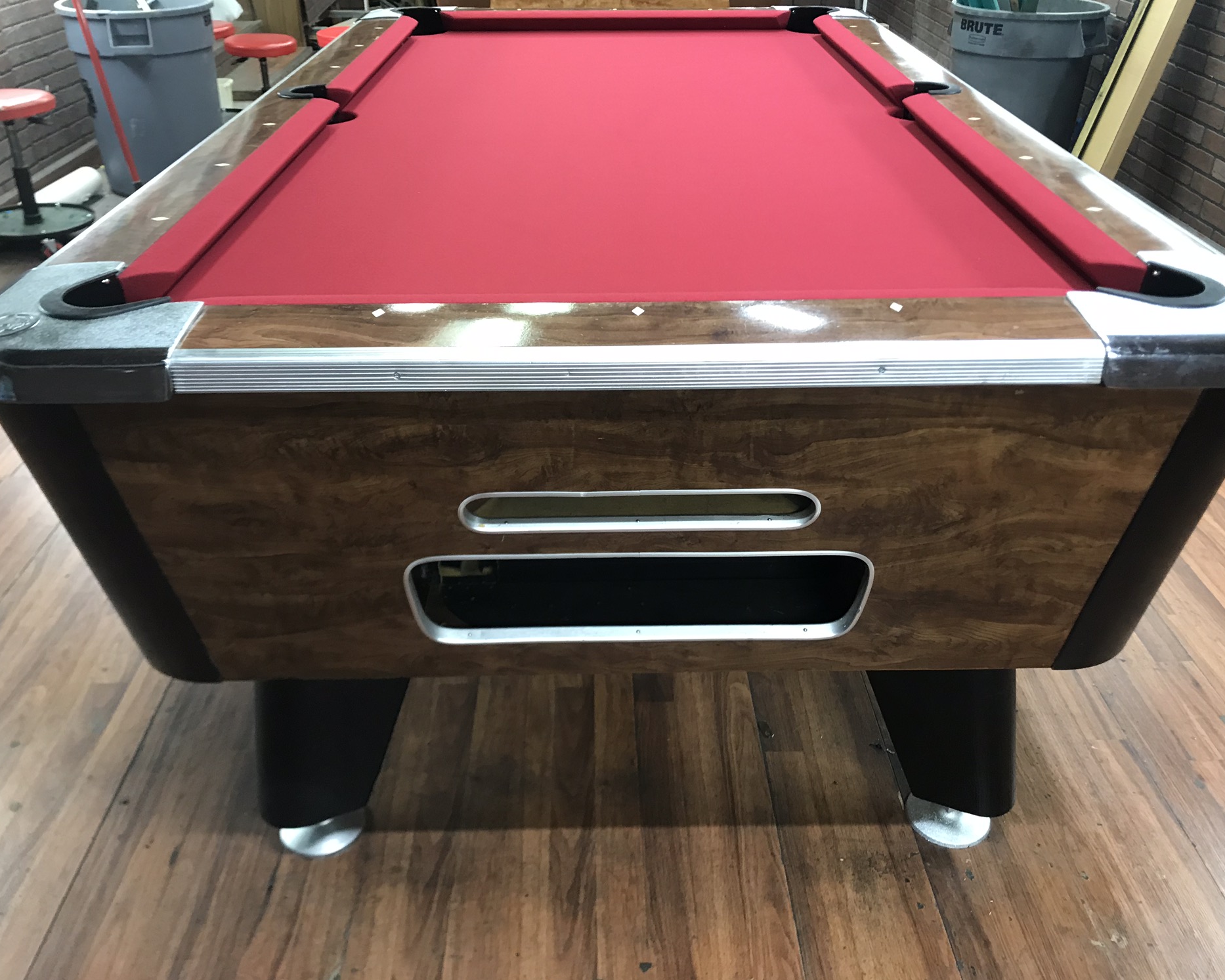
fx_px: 1088
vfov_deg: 48.5
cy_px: 483
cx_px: 645
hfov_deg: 58.7
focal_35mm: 30
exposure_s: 1/17
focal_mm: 3.99
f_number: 1.8
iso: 40
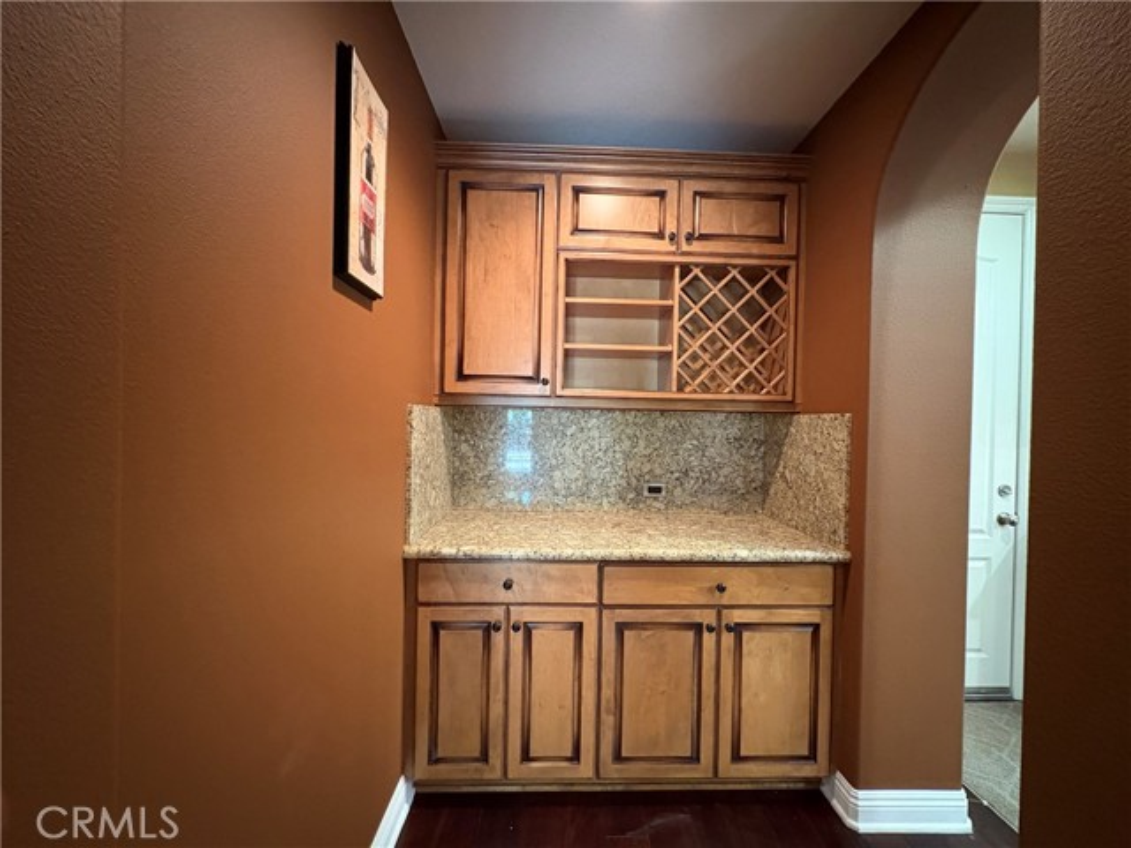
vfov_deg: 85.7
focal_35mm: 14
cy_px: 424
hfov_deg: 102.1
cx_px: 566
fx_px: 457
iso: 1000
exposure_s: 1/40
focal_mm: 2.22
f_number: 2.2
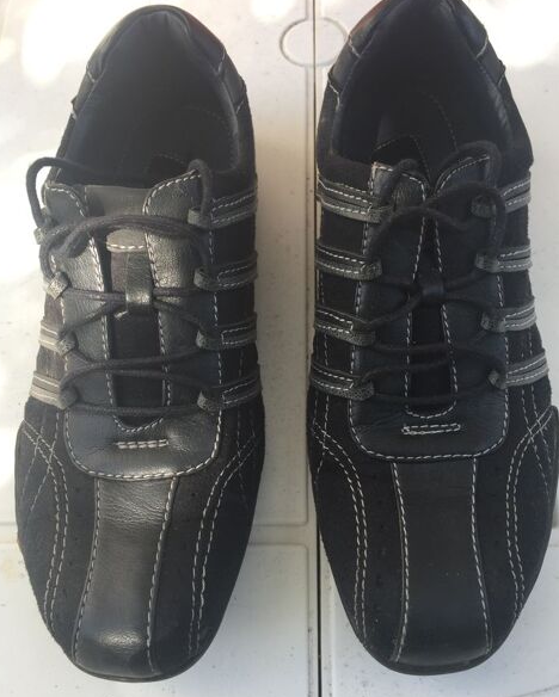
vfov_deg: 57.1
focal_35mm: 31
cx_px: 276
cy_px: 359
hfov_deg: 47.2
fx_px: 640
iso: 32
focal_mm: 4.15
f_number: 2.2
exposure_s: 1/265
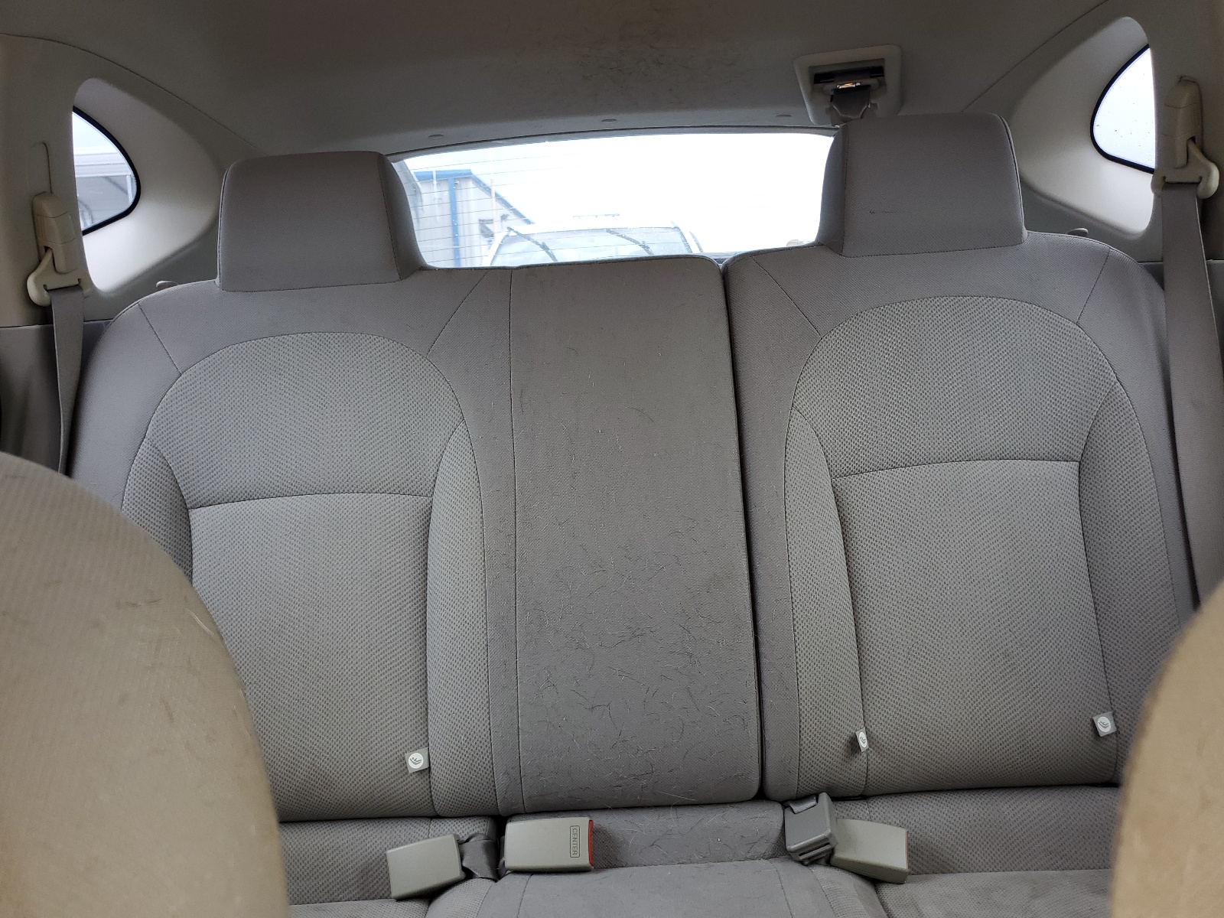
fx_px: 919
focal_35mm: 26
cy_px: 459
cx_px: 612
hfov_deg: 67.3
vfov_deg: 53.1
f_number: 1.5
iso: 52
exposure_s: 1/120
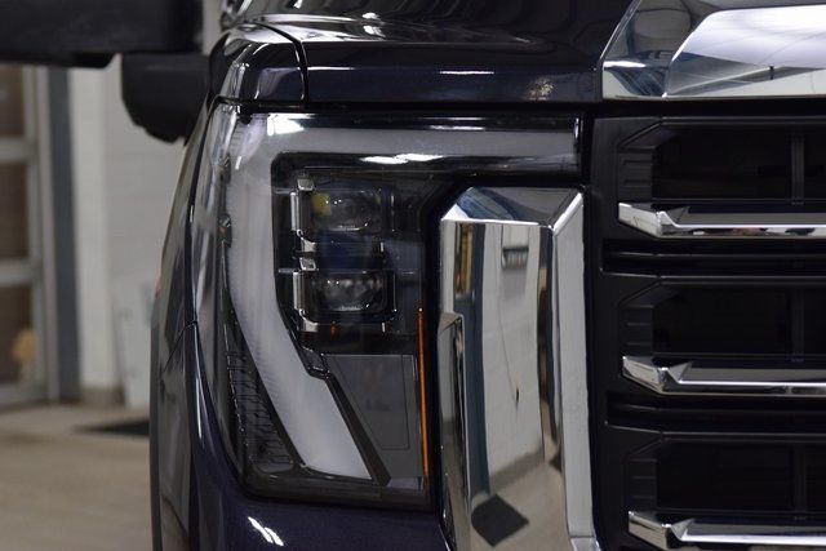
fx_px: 2410
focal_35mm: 105
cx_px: 413
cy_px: 276
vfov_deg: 13.0
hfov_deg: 19.5
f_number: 5.6
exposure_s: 1/125
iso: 1600
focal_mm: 70
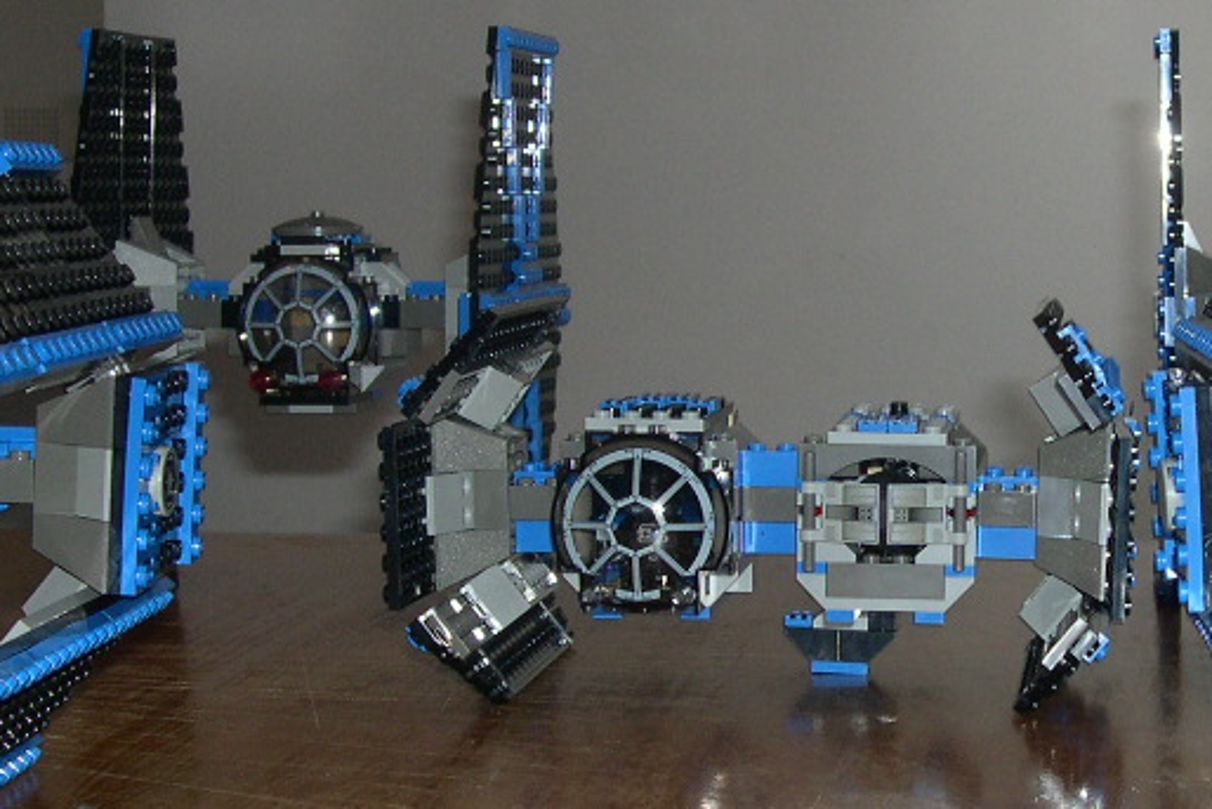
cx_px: 889
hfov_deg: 23.2
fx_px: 2930
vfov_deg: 15.7
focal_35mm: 87
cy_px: 417
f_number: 8
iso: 146
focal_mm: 9
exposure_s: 1/30
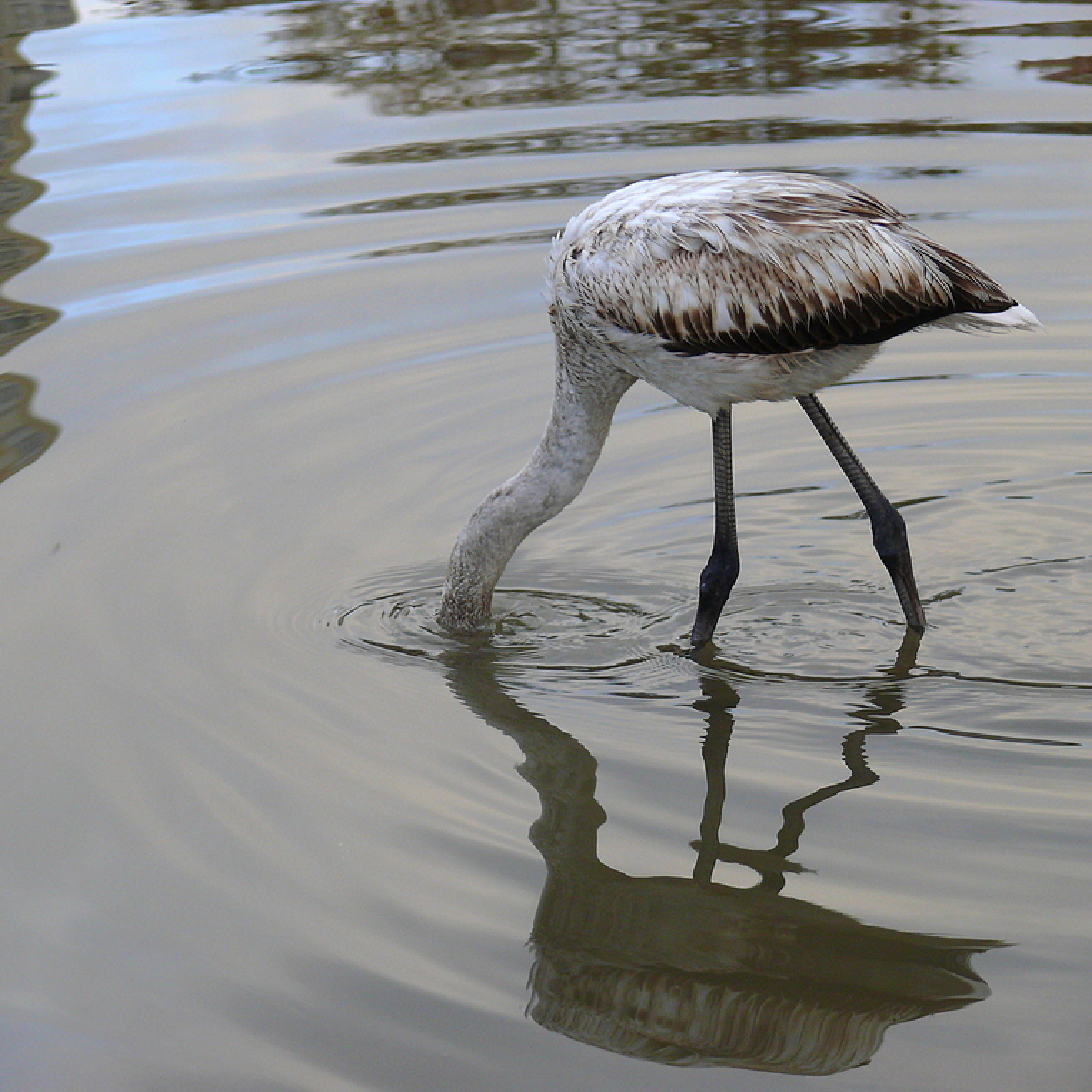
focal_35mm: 186
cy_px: 546
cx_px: 537
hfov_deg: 9.4
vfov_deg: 9.4
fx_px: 6638
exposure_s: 1/250
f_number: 3.6
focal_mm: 33.3
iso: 100
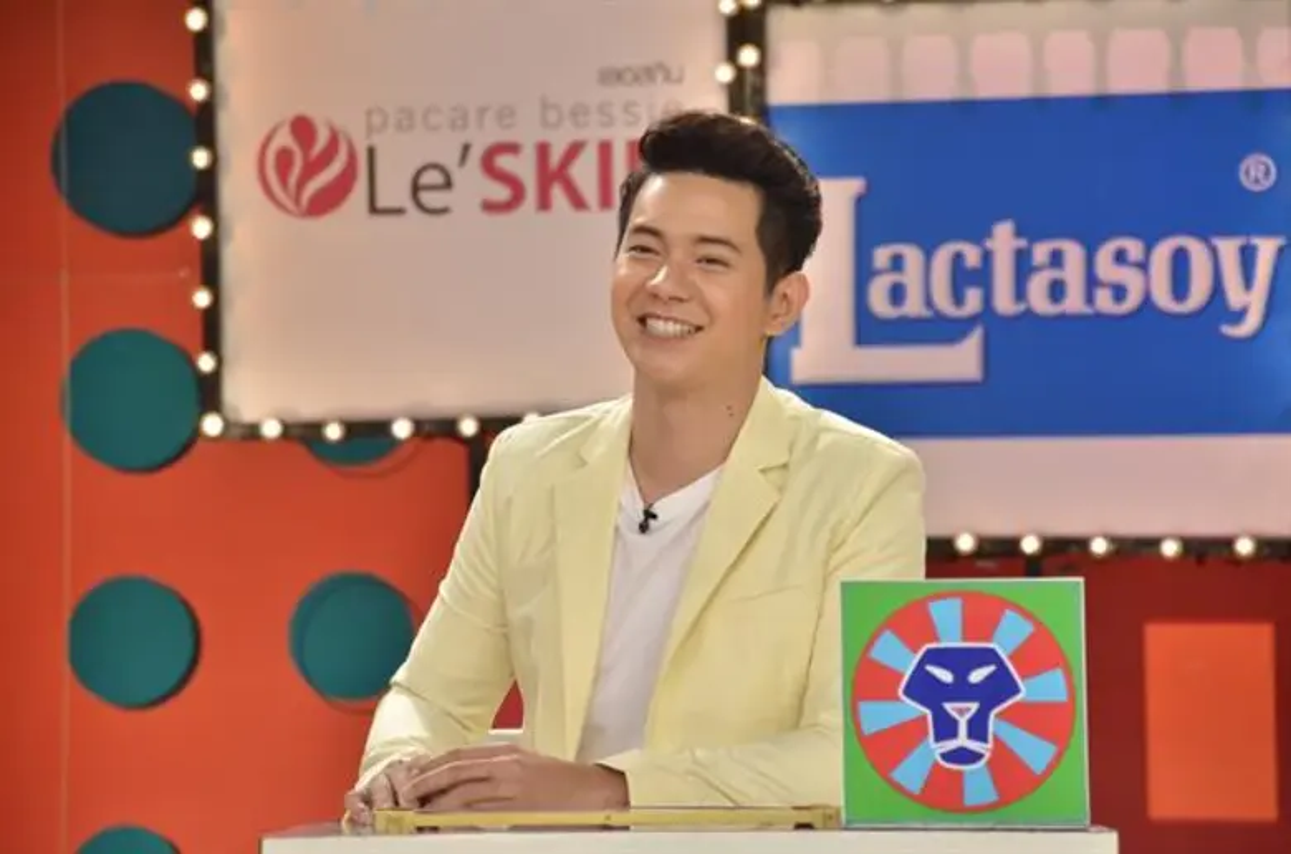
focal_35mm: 210
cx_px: 646
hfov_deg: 9.8
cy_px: 427
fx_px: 7512
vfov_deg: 6.5
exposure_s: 1/250
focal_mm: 140
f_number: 5.6
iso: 1600
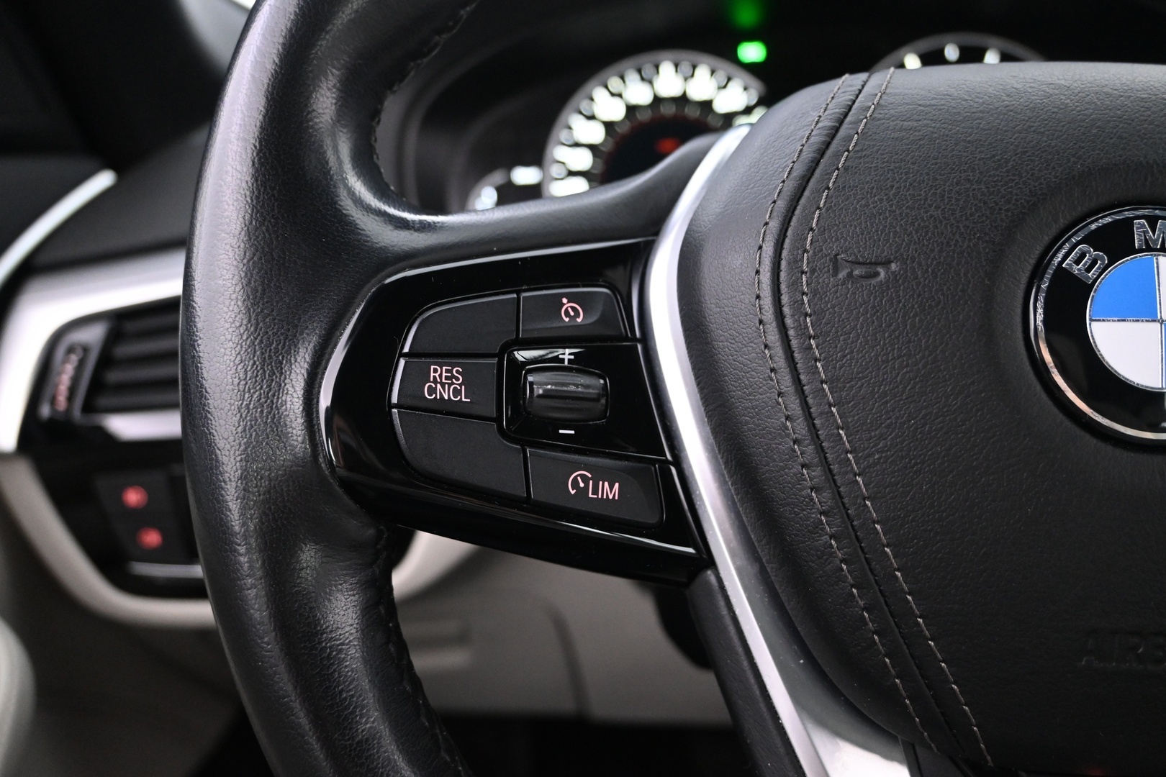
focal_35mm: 31
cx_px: 583
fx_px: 996
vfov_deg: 42.6
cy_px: 388
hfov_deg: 60.7
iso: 2500
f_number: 3.8
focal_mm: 20.5
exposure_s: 1/15
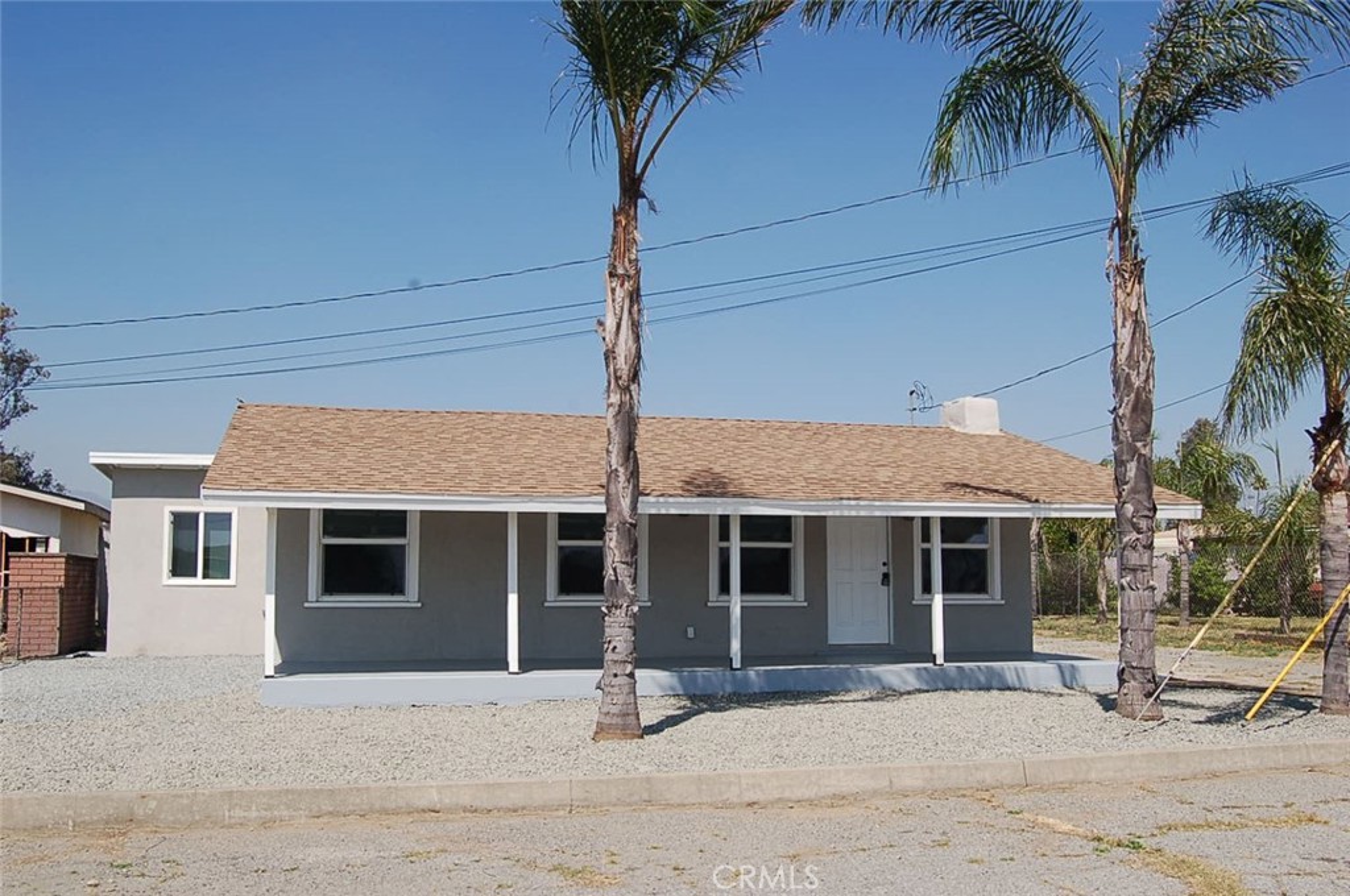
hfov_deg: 55.2
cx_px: 675
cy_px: 448
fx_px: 1292
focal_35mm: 34
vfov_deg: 38.3
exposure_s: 1/320
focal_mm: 23
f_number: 9
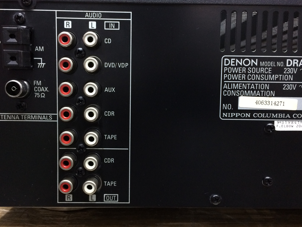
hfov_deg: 54.0
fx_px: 297
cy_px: 105
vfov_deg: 41.8
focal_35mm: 34
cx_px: 148
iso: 320
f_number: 2.2
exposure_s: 1/33
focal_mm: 4.15
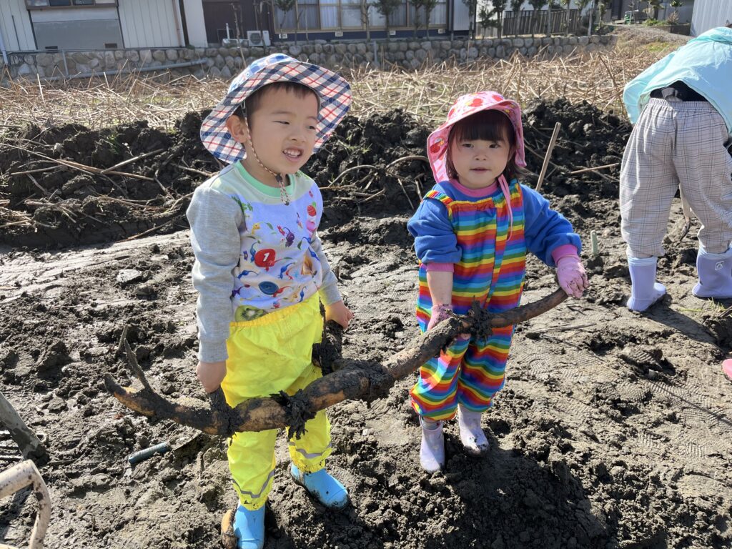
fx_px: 550
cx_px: 366
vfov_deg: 53.1
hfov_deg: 67.3
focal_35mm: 26
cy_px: 274
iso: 50
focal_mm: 5.1
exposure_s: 1/1140
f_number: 1.6
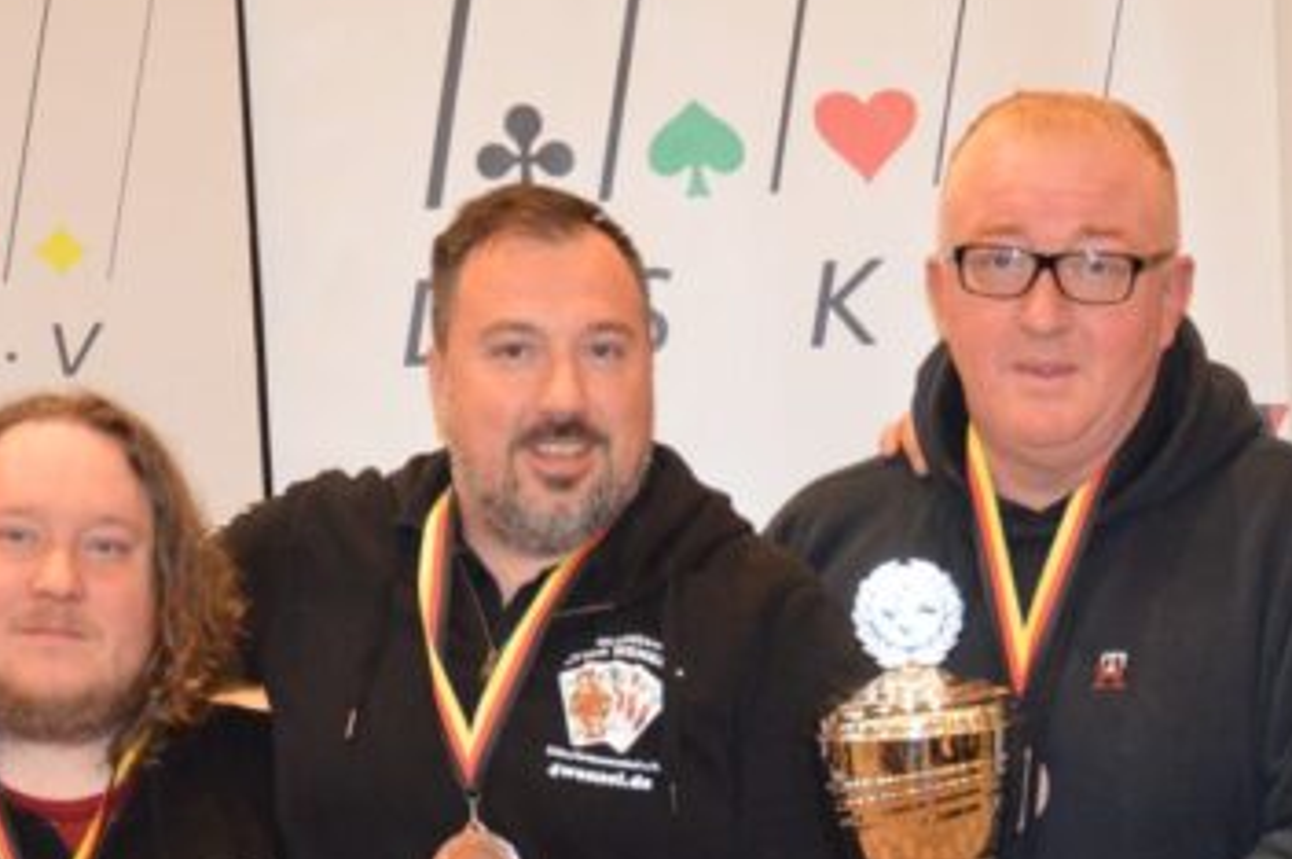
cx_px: 756
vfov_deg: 15.3
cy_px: 644
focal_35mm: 89
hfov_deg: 22.9
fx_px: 3192
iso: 1250
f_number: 3.8
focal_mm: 29
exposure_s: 1/60
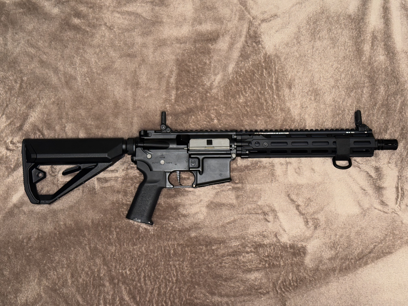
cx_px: 204
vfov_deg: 30.3
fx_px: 566
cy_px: 153
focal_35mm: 48
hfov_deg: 39.7
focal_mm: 6.76
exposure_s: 1/15
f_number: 1.78
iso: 80
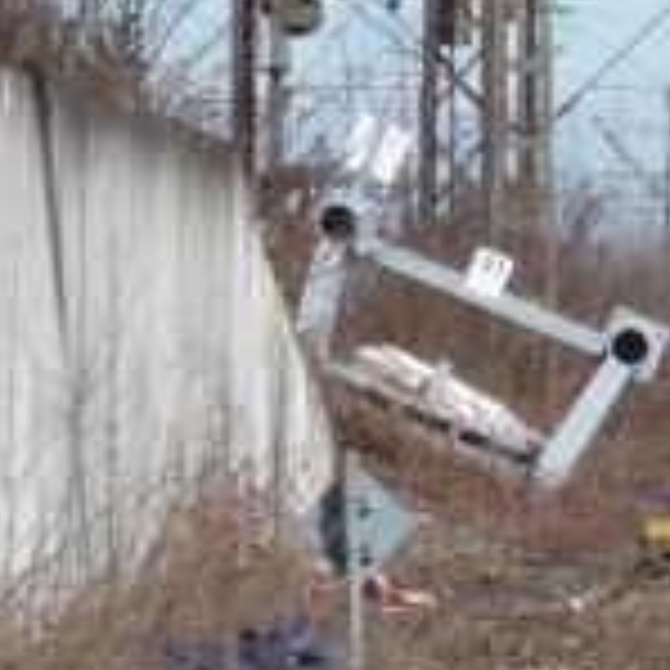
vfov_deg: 2.4
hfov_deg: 2.4
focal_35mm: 726
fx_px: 15898
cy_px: 639
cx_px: 1030
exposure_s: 1/400
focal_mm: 26
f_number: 5.9
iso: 100
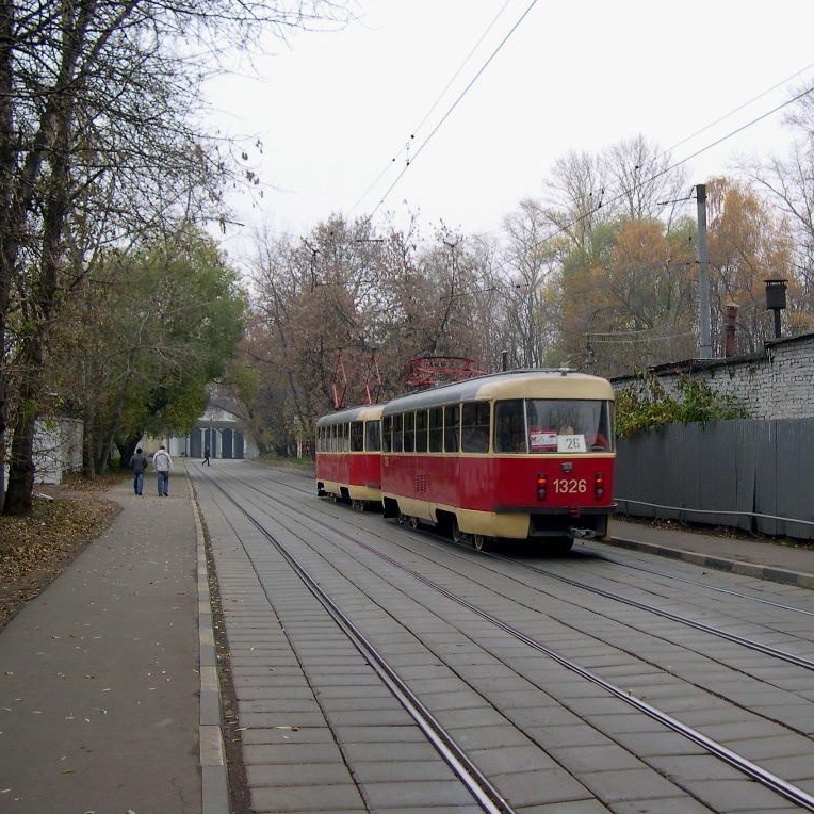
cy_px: 408
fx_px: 1197
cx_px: 516
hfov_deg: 37.3
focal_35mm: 45
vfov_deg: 37.6
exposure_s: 1/119
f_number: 2.8
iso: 100
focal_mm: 8
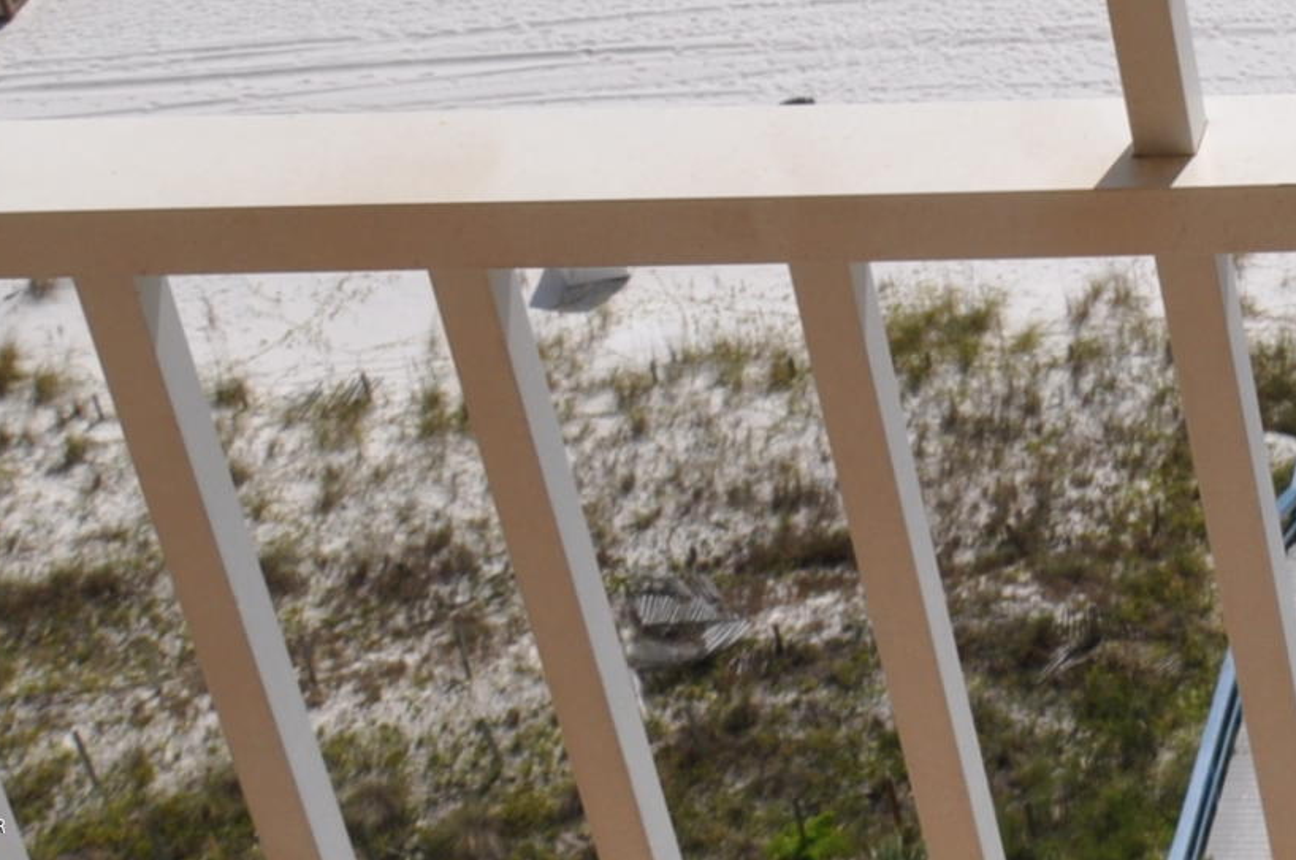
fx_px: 3559
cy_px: -653
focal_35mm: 99
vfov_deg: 12.6
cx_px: 2256
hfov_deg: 17.3
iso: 200
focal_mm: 18
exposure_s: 1/250
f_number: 16
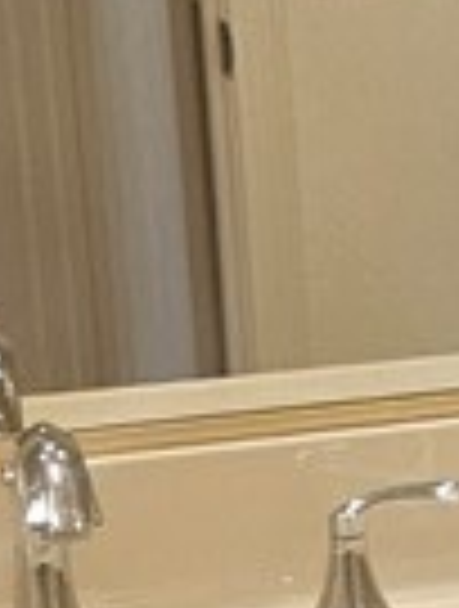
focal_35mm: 174
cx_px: 1444
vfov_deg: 11.3
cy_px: 369
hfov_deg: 7.4
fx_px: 3062
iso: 250
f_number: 1.8
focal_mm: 5.4
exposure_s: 1/120
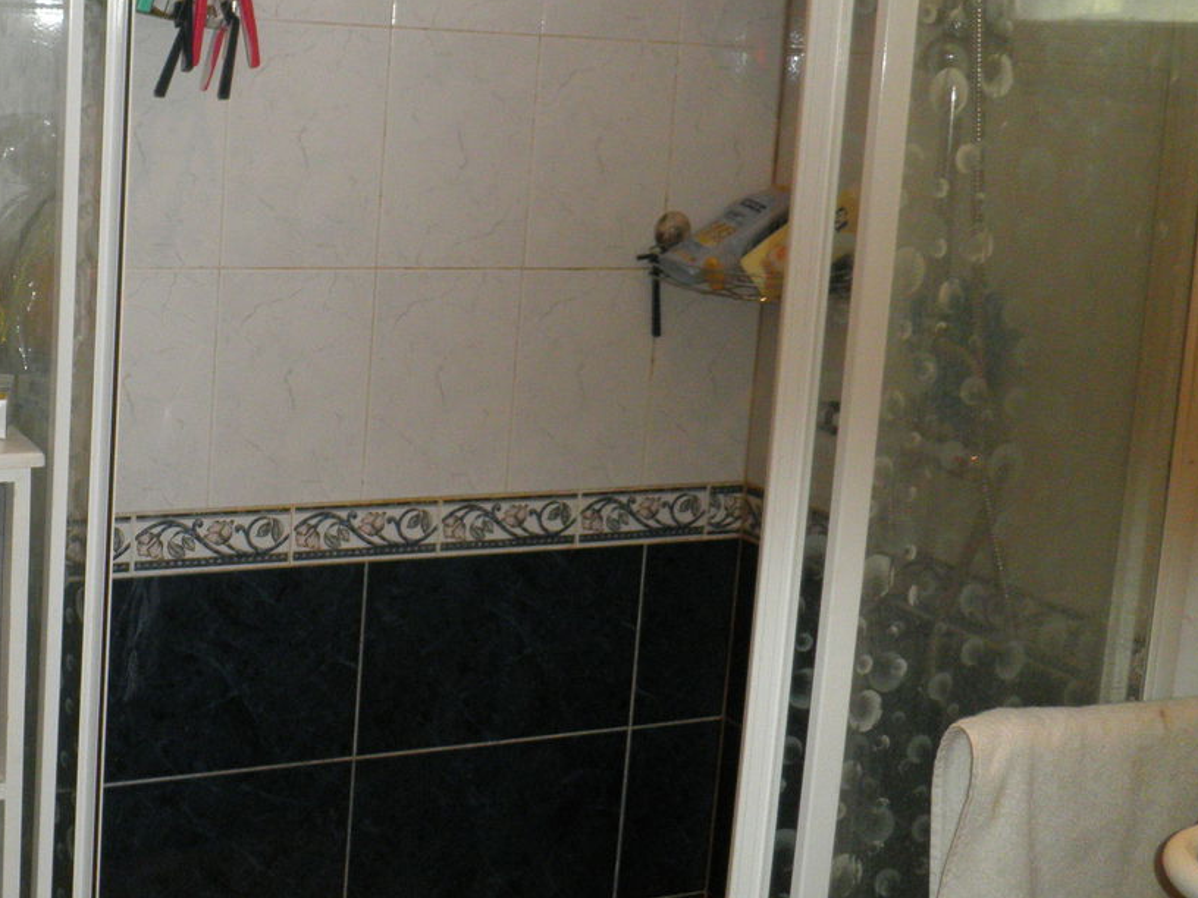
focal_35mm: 51
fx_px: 1765
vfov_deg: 28.2
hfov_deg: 36.6
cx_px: 301
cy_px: 254
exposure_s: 1/30
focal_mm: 4.7
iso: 160
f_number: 2.8
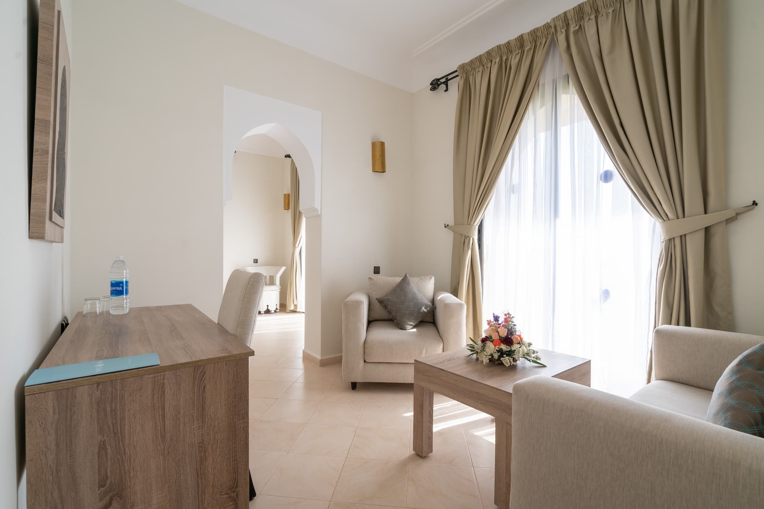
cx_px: 382
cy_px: 254
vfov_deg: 73.8
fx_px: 340
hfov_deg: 96.7
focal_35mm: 16
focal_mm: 16
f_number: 8
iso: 100
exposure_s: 1/20
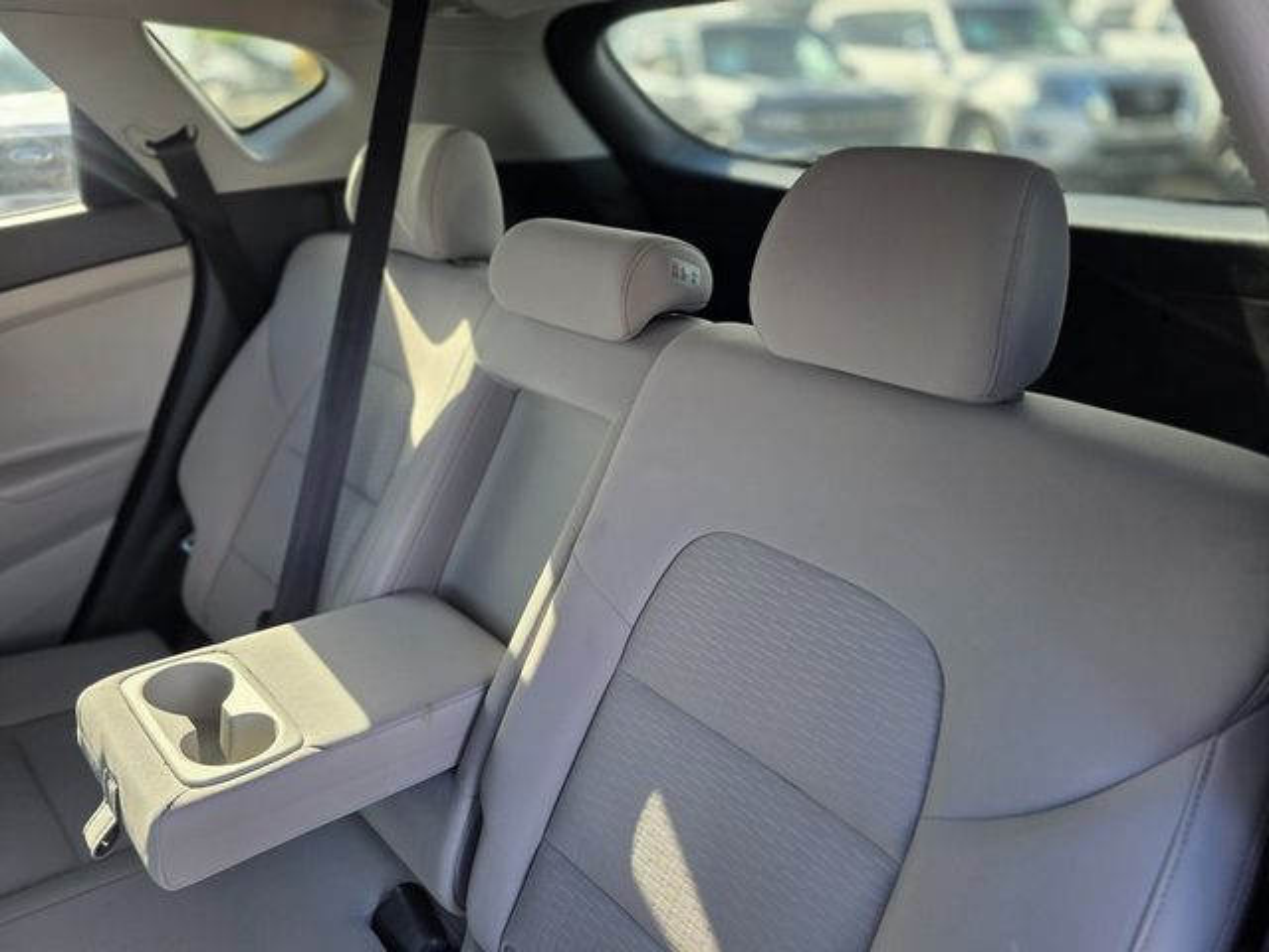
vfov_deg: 58.9
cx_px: 634
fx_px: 843
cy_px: 476
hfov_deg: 73.9
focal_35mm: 23
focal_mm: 6.3
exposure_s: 1/180
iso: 40
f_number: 1.7
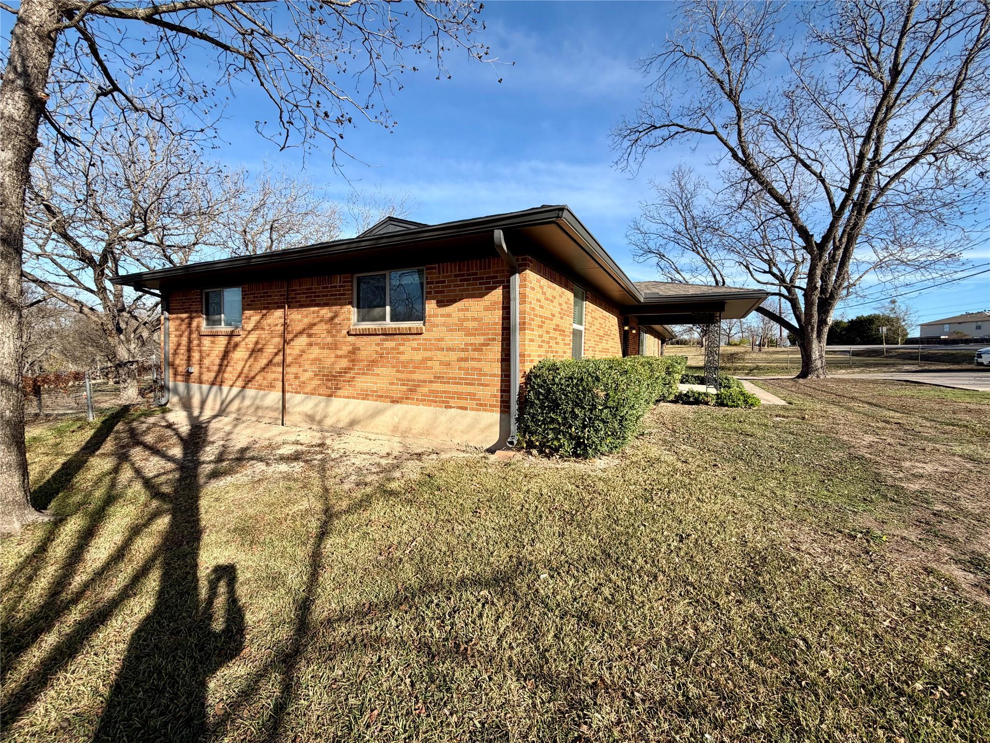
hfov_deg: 102.1
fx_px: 400
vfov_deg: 85.7
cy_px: 372
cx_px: 495
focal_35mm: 14
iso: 25
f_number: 2.2
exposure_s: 1/770
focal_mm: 2.22
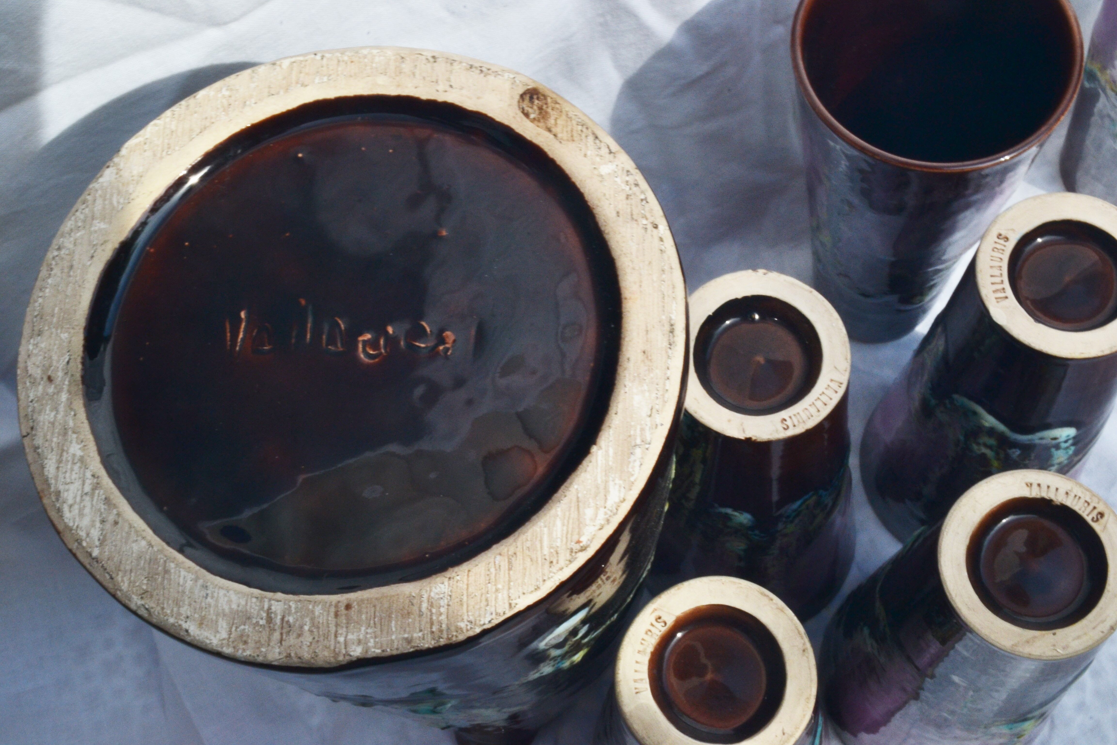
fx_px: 1396
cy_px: 372
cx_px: 558
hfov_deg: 43.6
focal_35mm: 45
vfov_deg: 29.9
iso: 400
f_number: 29
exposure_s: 1/30
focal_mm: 30
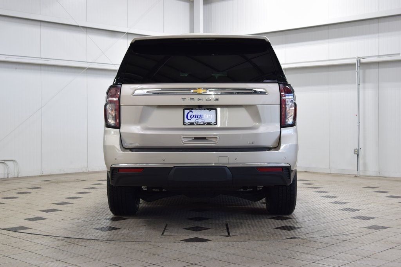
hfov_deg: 37.8
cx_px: 200
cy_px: 134
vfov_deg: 25.8
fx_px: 585
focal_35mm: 52
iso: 400
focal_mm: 35
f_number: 6.3
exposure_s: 1/15
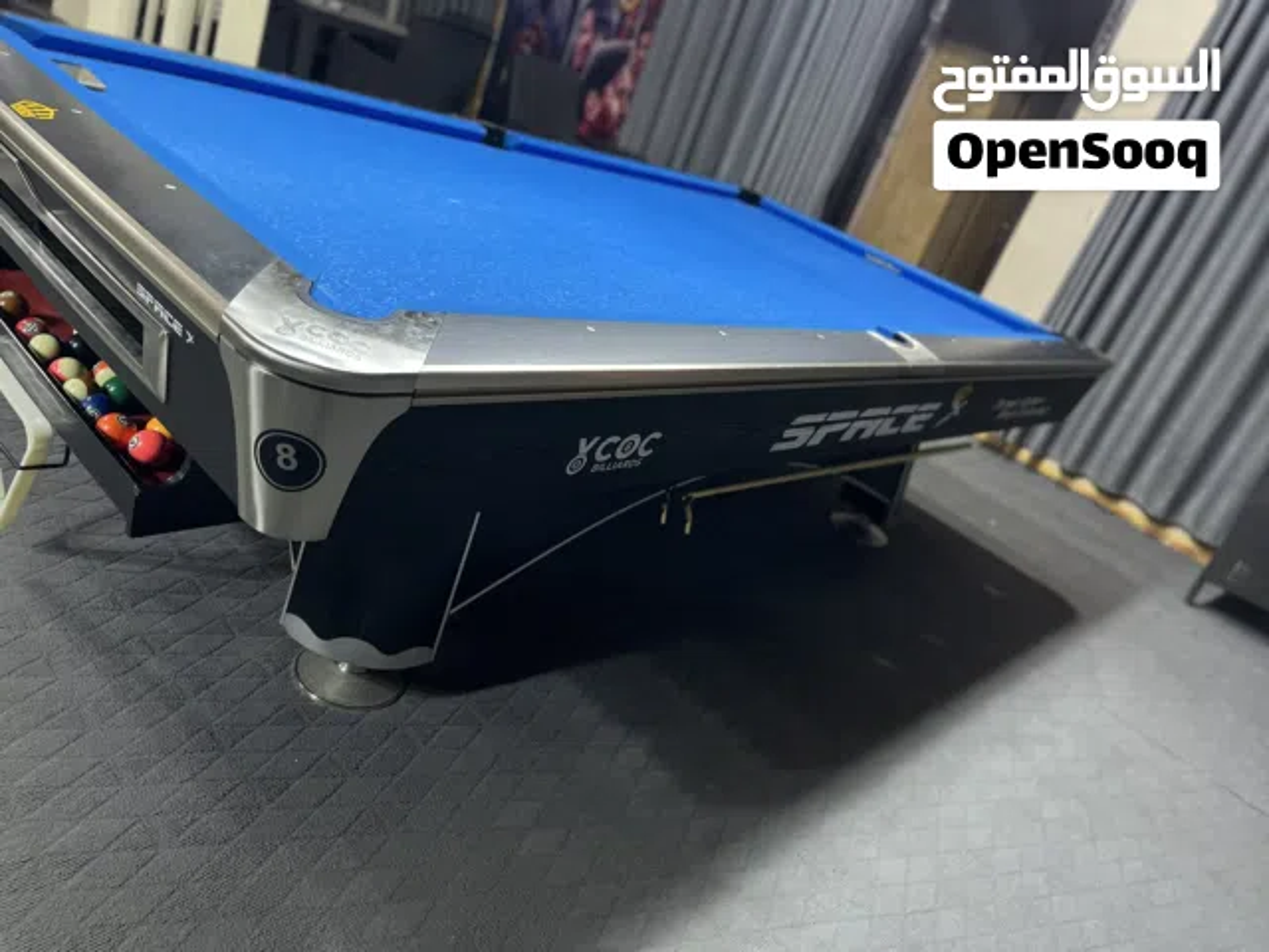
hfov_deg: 67.3
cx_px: 634
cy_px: 476
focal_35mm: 26
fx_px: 953
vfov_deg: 53.1
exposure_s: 1/33
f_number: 1.6
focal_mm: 5.1
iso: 400
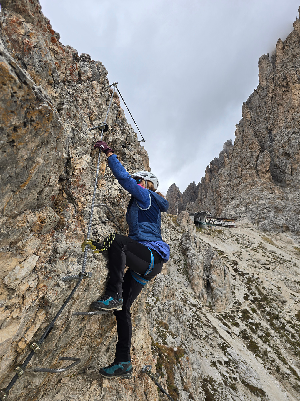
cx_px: 150
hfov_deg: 58.9
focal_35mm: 23
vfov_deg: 73.9
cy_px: 200
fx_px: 266
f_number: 1.7
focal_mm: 6.3
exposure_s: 1/180
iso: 16
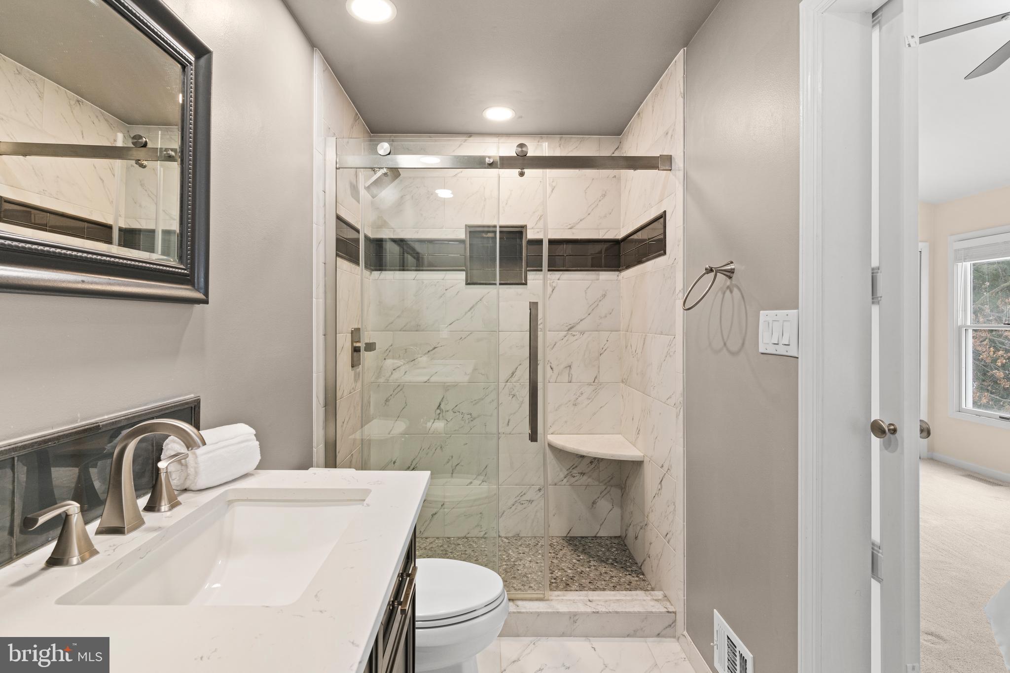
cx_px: 505
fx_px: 477
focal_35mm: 17
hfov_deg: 93.3
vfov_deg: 70.4
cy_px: 336
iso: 640
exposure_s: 1/8
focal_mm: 17
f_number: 9
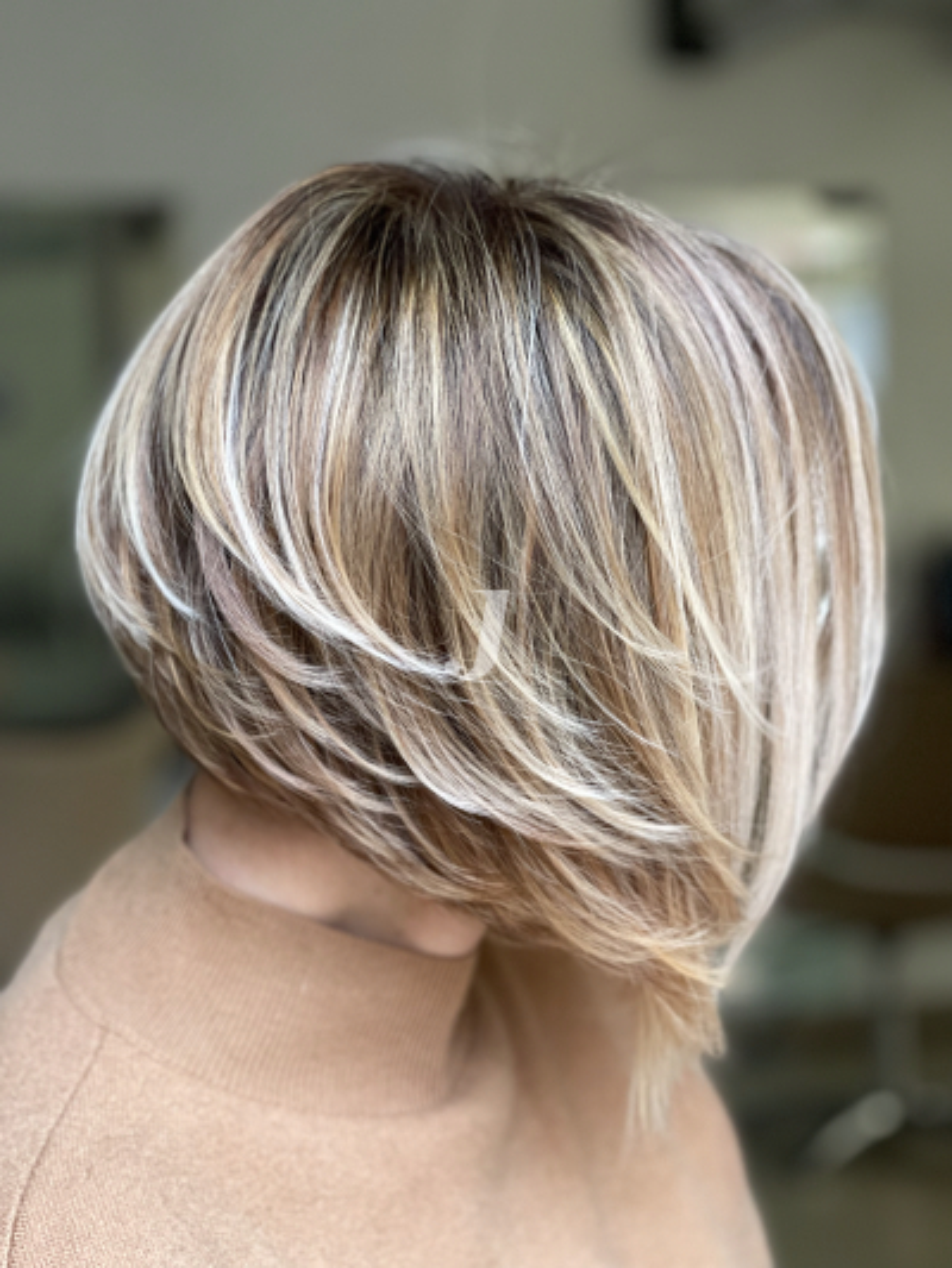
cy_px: 634
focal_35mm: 64
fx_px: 2346
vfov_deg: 30.3
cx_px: 476
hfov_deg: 22.9
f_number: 2.2
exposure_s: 1/33
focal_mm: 7.5
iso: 200
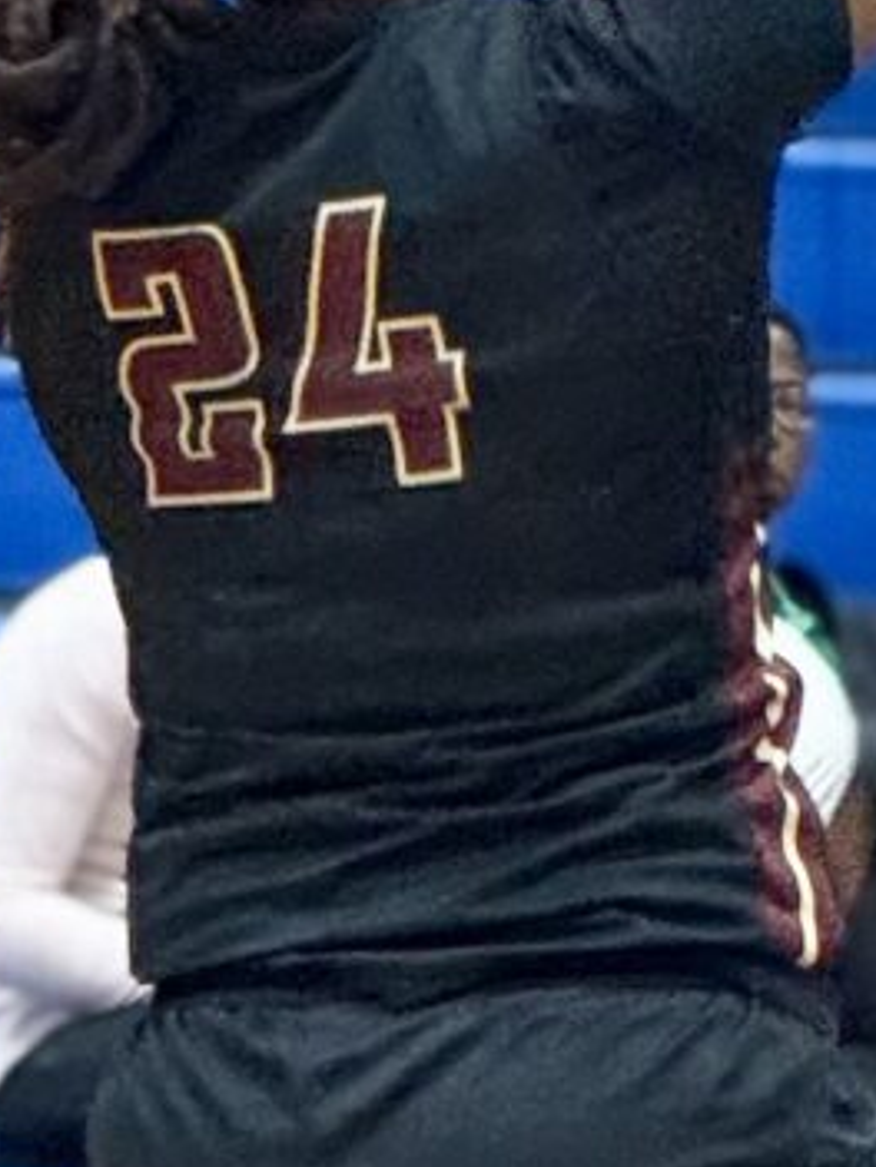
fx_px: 23552
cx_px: 538
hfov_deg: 2.1
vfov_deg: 2.8
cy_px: 1237
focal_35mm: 698
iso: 500
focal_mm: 15.66
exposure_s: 1/60
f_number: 2.8
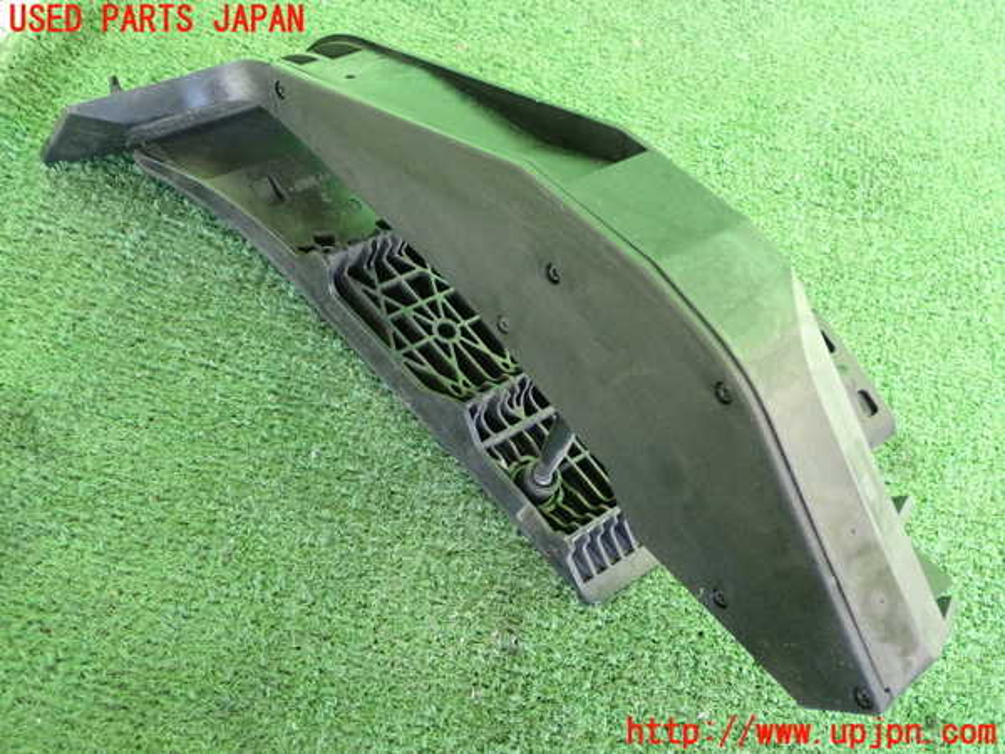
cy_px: 377
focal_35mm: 41
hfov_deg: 45.8
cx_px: 502
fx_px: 1190
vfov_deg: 35.1
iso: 1000
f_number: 2.8
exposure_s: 1/125
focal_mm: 7.31
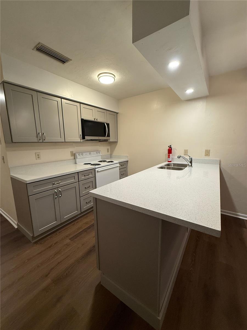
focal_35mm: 14
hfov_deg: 85.7
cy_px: 165
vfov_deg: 102.1
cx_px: 124
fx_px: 133
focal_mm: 2.22
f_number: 2.2
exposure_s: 1/120
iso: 250
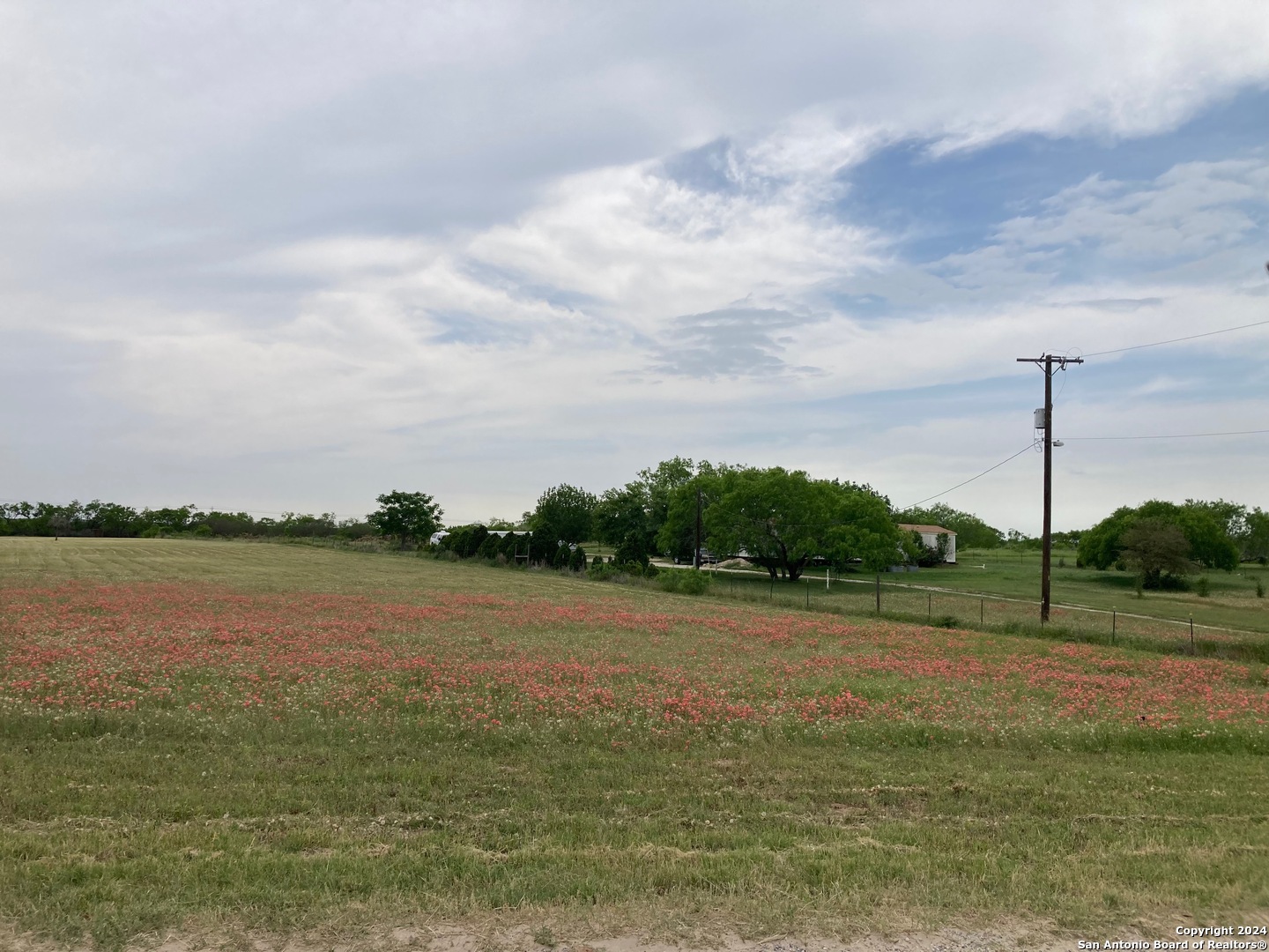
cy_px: 476
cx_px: 634
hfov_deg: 63.4
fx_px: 1026
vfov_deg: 49.7
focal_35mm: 28
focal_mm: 3.99
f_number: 1.8
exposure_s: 1/3436
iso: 20
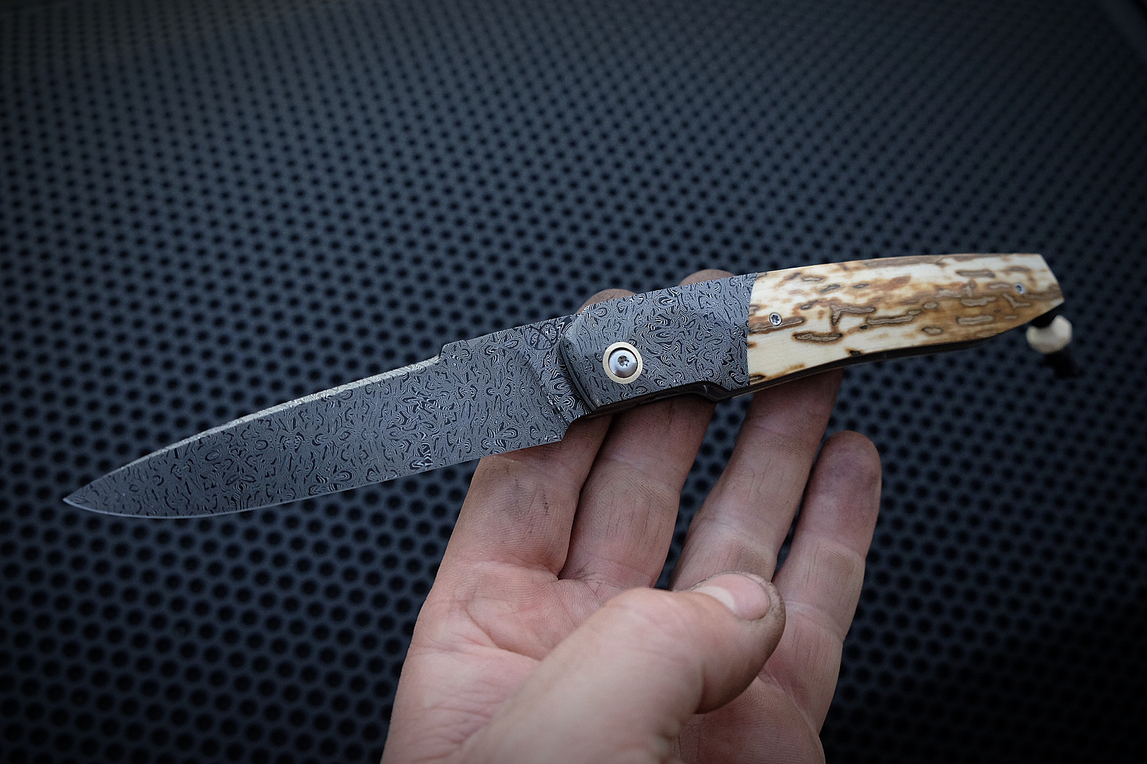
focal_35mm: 35
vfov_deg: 37.9
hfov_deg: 54.4
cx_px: 574
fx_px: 1115
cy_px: 382
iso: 2500
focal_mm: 23.3
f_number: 4.5
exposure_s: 1/250
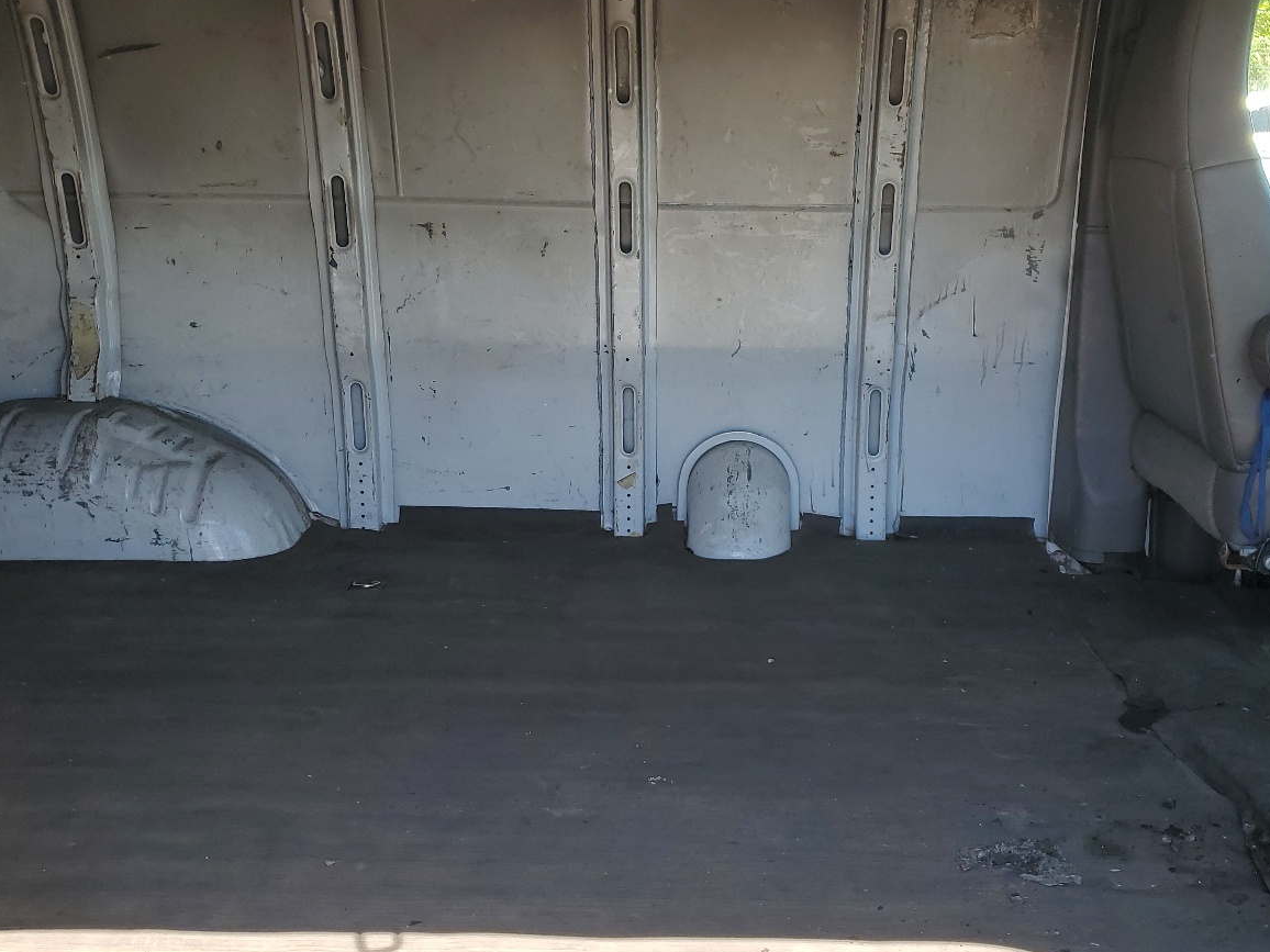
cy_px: 468
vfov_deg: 39.7
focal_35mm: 36
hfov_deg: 51.2
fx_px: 1321
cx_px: 714
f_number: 1.5
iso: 50
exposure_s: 1/385
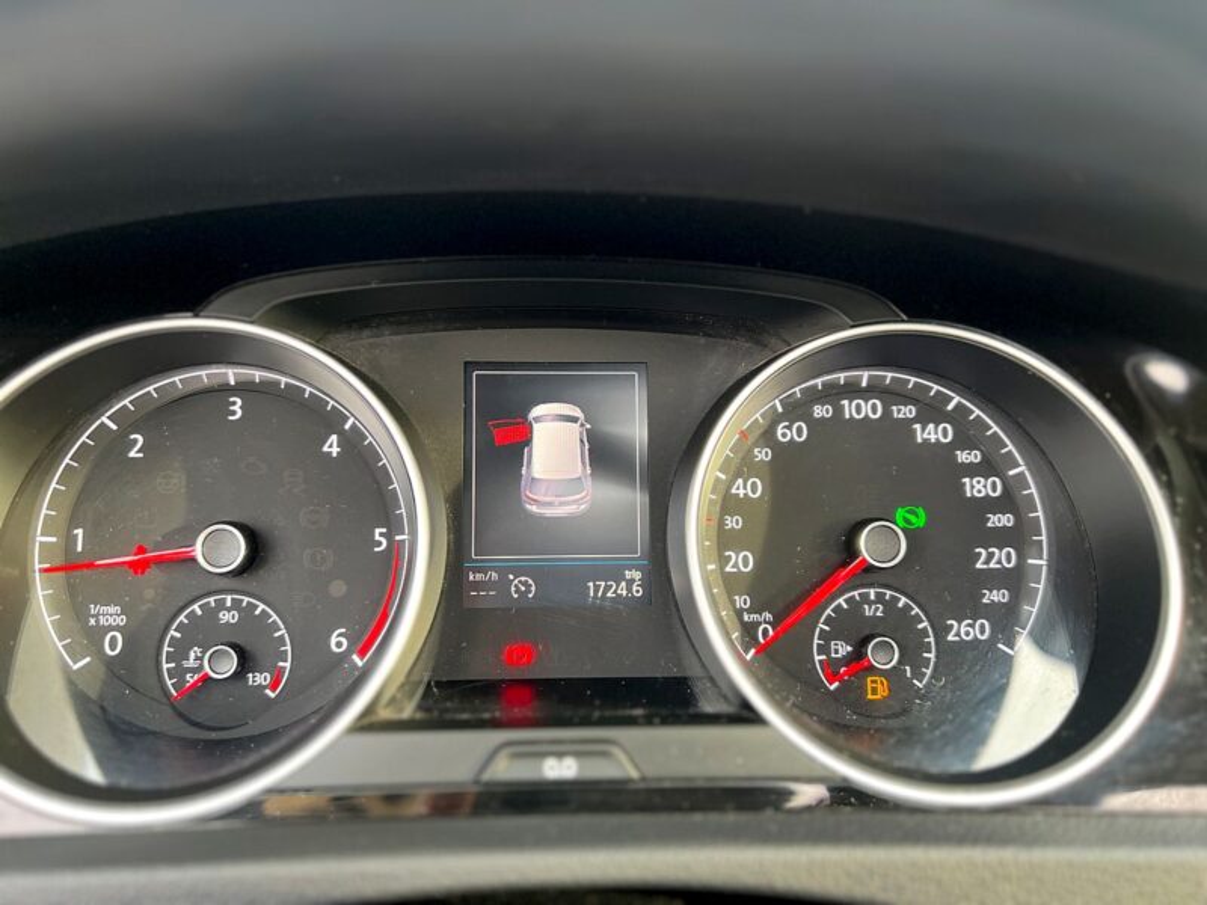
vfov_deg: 53.1
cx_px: 604
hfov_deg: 67.3
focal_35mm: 26
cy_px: 452
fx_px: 907
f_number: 1.5
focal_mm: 5.7
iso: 125
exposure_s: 1/90
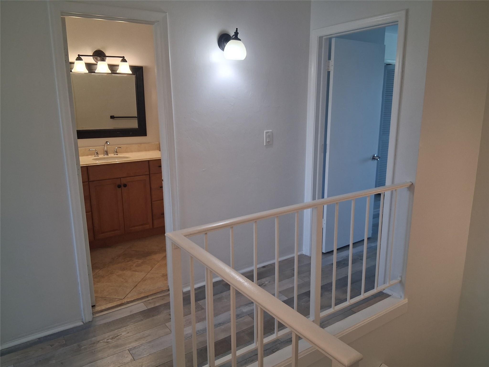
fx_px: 367
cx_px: 244
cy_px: 184
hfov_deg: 67.3
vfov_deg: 53.1
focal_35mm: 26
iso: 320
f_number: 1.8
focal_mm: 3.98
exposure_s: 1/120
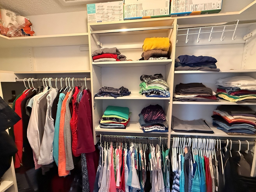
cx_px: 125
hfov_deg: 91.0
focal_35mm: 17
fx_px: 126
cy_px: 102
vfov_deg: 74.6
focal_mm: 2.22
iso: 640
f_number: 2.2
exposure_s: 1/60
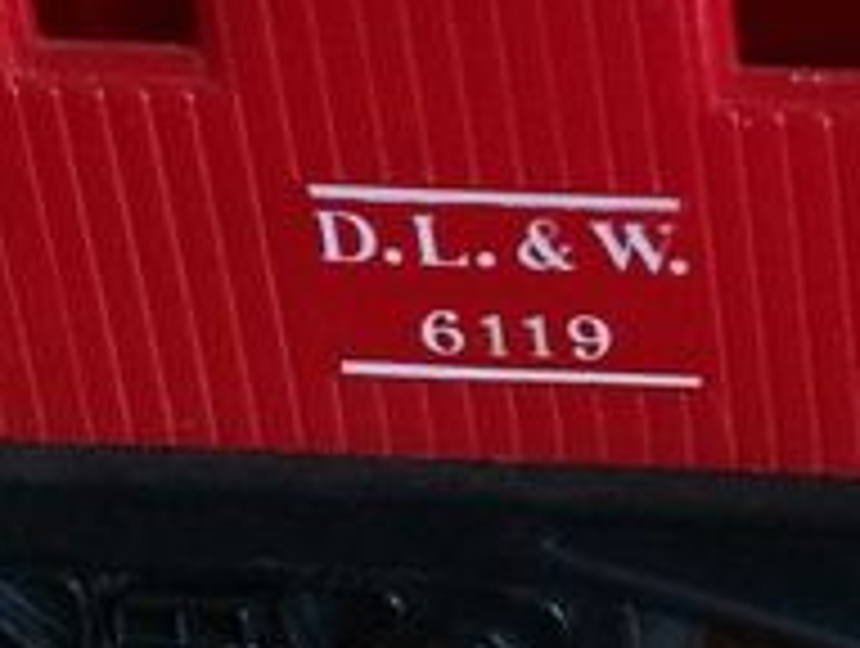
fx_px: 3510
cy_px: 173
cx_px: 1445
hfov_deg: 12.9
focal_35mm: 141
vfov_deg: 10.5
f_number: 2.2
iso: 250
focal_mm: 4.12
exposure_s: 1/30
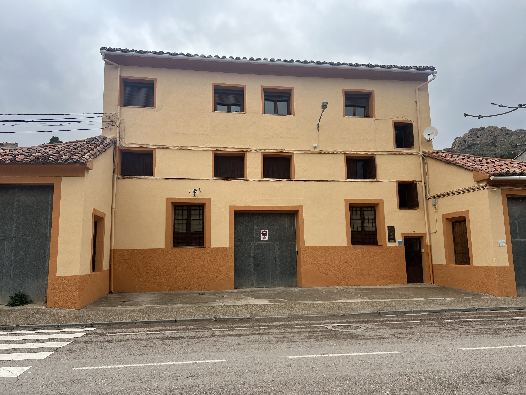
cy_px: 198
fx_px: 395
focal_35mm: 26
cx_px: 263
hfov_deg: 67.3
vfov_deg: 53.1
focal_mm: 5.7
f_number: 1.5
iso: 50
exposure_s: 1/1645
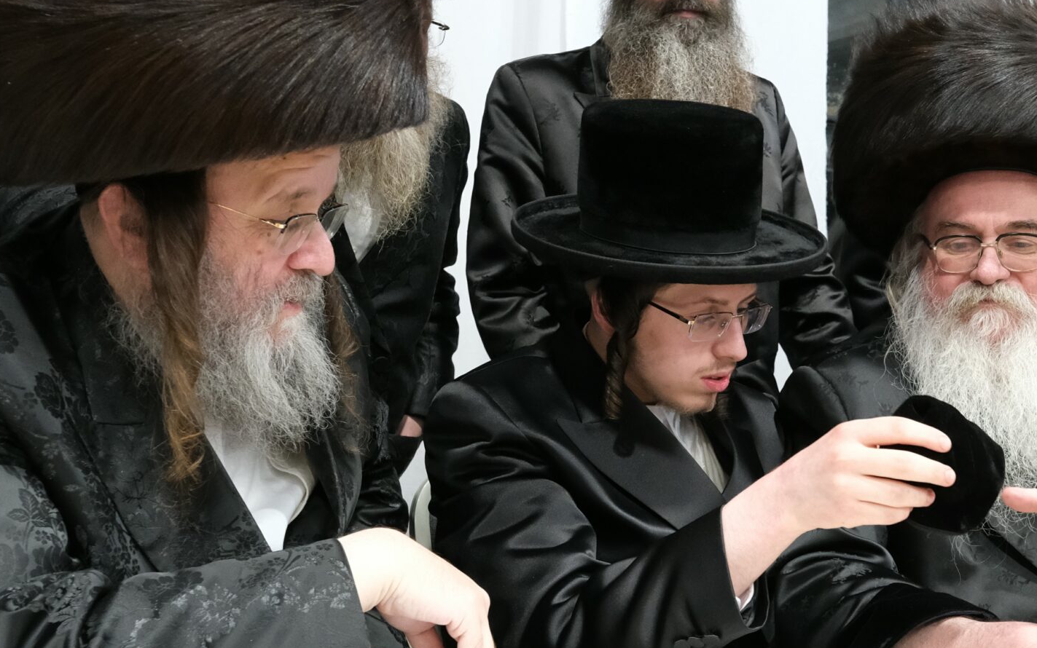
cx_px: 657
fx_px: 1244
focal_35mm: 44
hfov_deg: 44.8
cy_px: 346
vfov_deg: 29.2
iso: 4000
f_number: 4.5
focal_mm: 16
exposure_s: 1/160
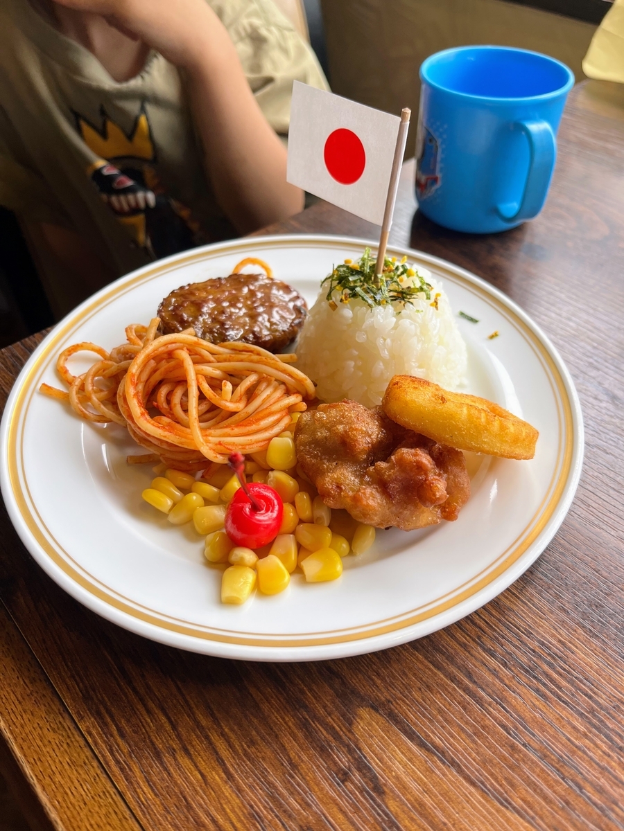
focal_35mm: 26
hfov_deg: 53.1
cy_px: 416
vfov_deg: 67.3
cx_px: 312
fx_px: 625
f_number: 1.6
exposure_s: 1/129
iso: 32
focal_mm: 5.1
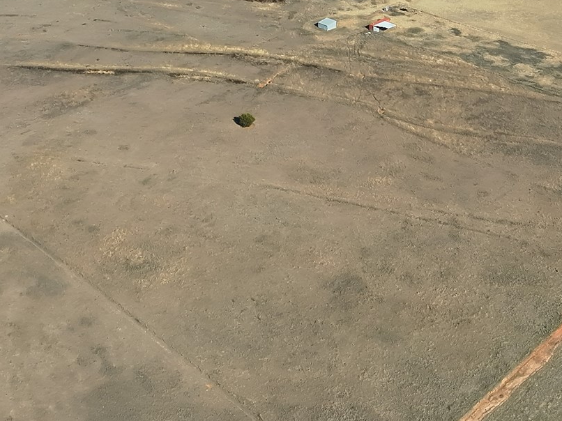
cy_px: 56
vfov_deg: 23.5
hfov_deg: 31.5
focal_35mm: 61
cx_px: 367
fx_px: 990
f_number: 1.7
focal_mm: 6.72
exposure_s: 1/5000
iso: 150
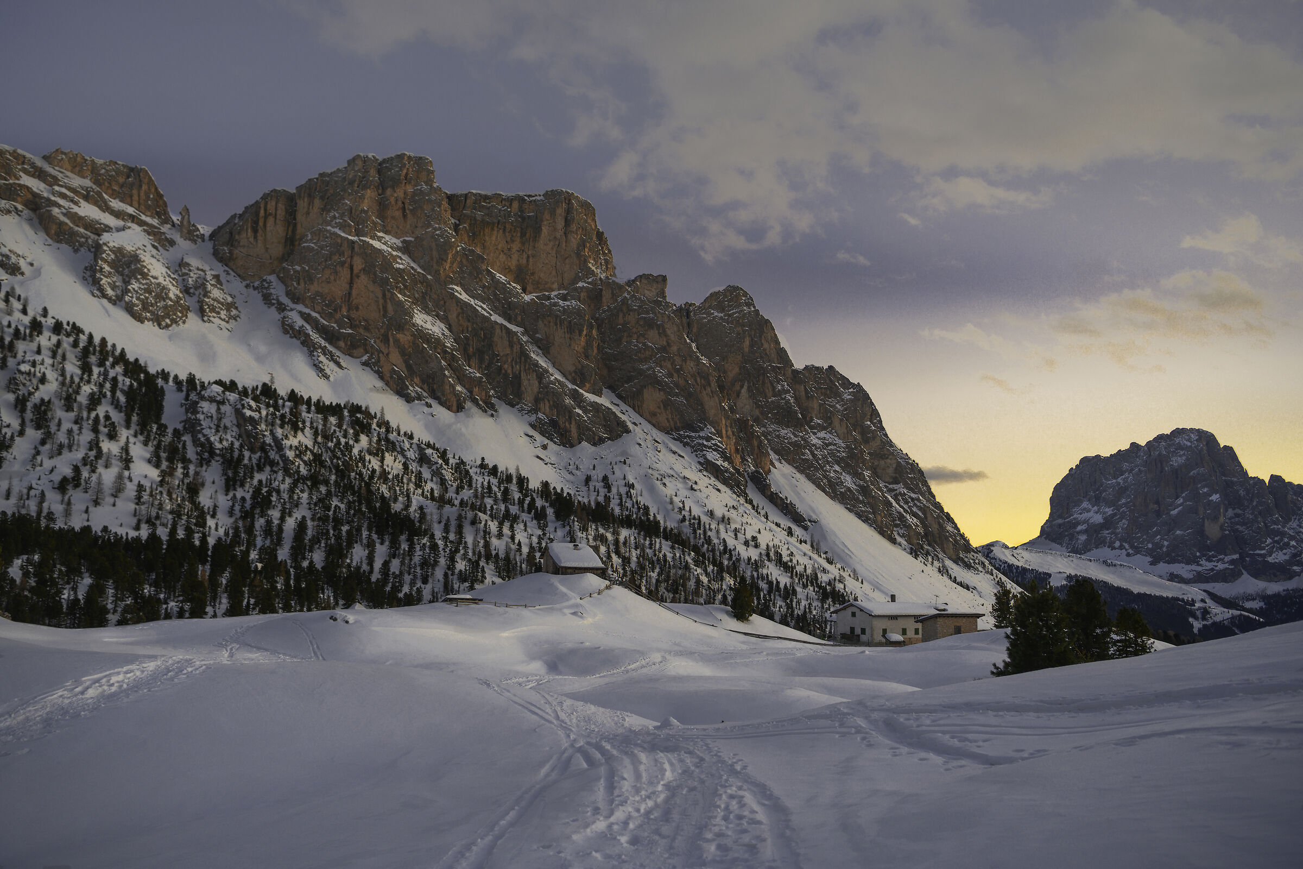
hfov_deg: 73.7
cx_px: 652
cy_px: 434
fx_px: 869
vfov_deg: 53.1
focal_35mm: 24
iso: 100
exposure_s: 1/30
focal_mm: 24
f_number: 3.5
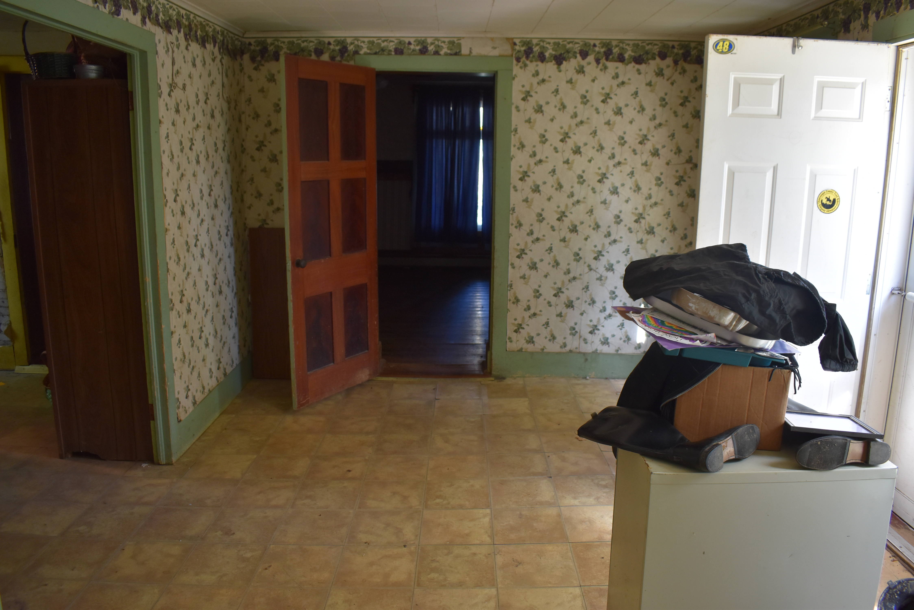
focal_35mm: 27
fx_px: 686
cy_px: 305
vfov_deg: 48.0
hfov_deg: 67.4
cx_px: 457
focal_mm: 18
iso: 720
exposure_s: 1/60
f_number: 4
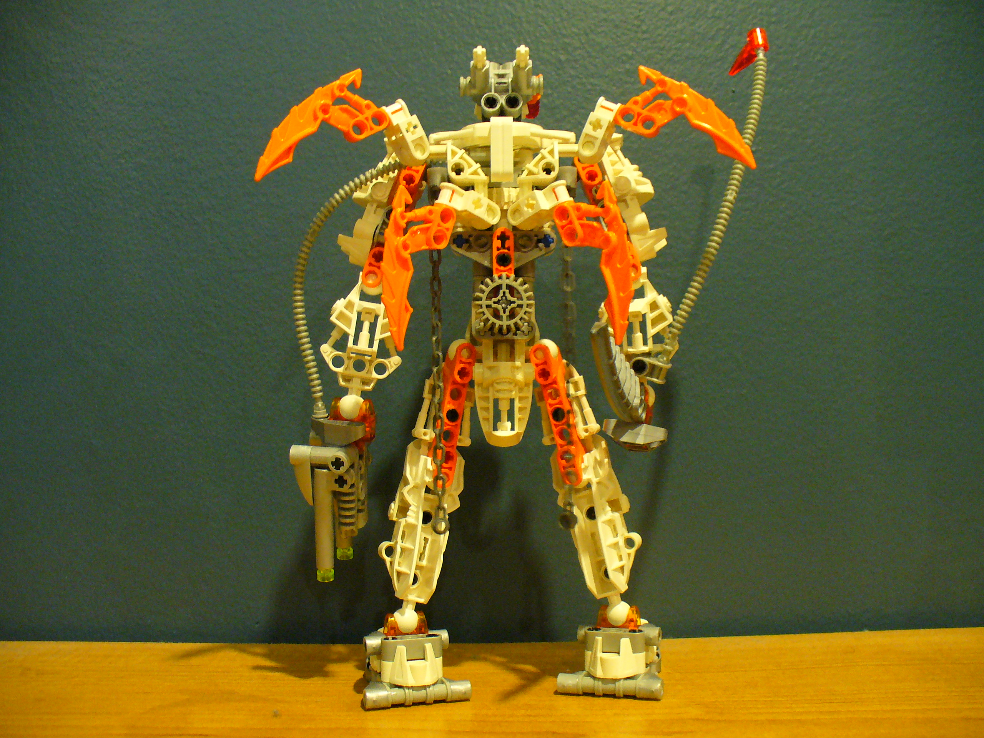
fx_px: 1052
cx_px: 492
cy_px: 369
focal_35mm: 37
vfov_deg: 38.7
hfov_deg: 50.1
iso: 200
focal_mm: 6.1
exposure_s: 1/5
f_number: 2.8
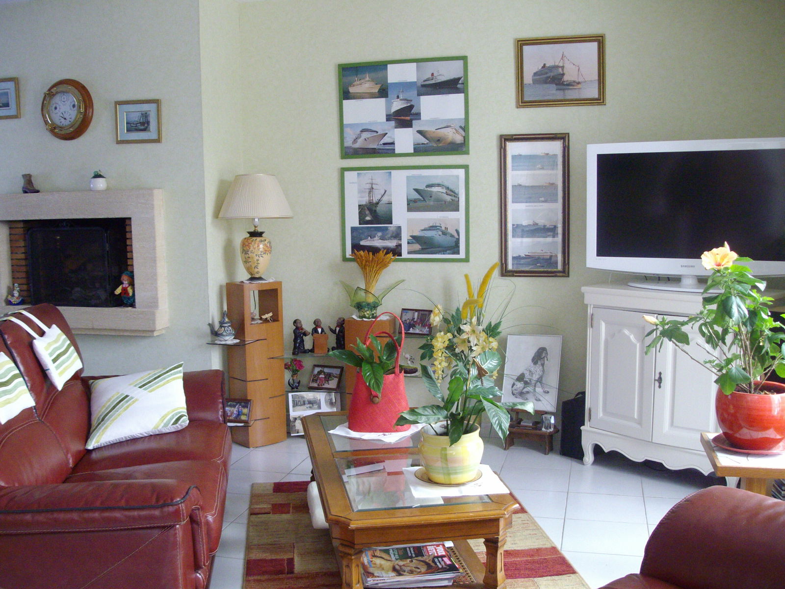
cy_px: 294
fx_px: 816
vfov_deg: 39.7
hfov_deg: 51.4
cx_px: 392
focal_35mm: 36
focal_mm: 6
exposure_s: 1/60
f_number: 2.7
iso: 320
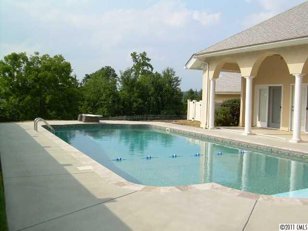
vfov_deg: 37.7
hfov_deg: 49.0
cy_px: 116
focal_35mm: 38
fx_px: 338
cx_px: 154
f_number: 4.6
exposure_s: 1/354
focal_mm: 6.3
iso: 50
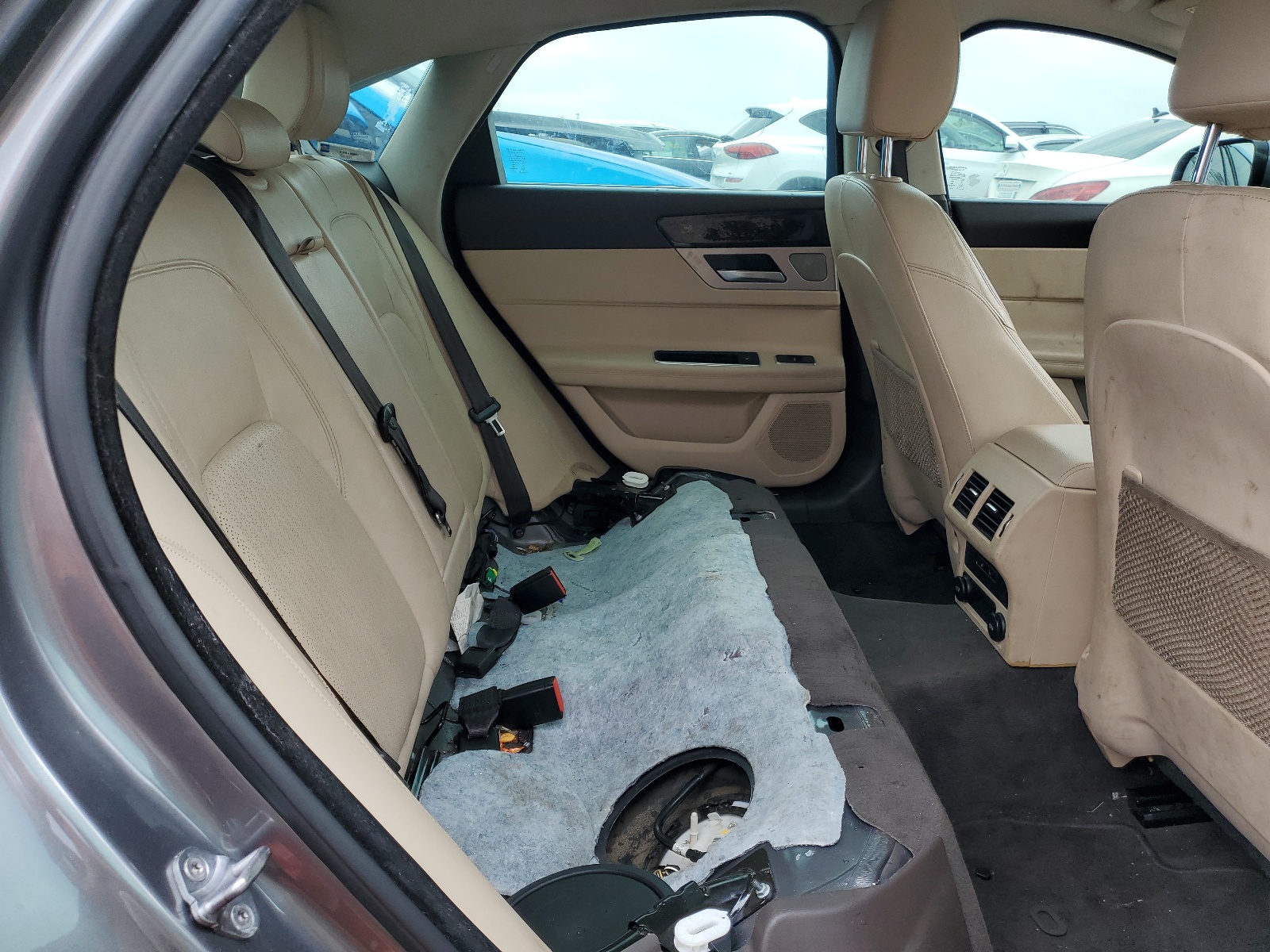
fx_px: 954
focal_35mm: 26
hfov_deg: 67.3
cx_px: 635
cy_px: 476
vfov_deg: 53.1
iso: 50
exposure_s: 1/238
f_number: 1.5
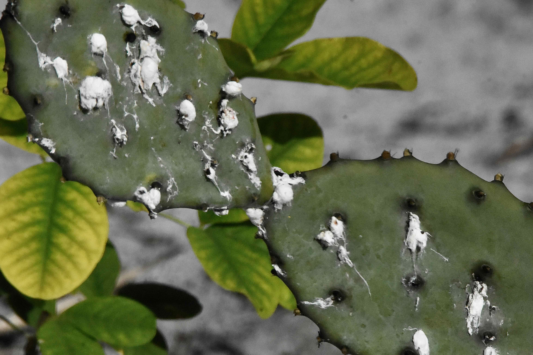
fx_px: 13324
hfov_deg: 2.3
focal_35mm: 900
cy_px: 178
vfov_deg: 1.5
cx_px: 266
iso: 6400
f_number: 18
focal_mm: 600
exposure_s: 1/8000
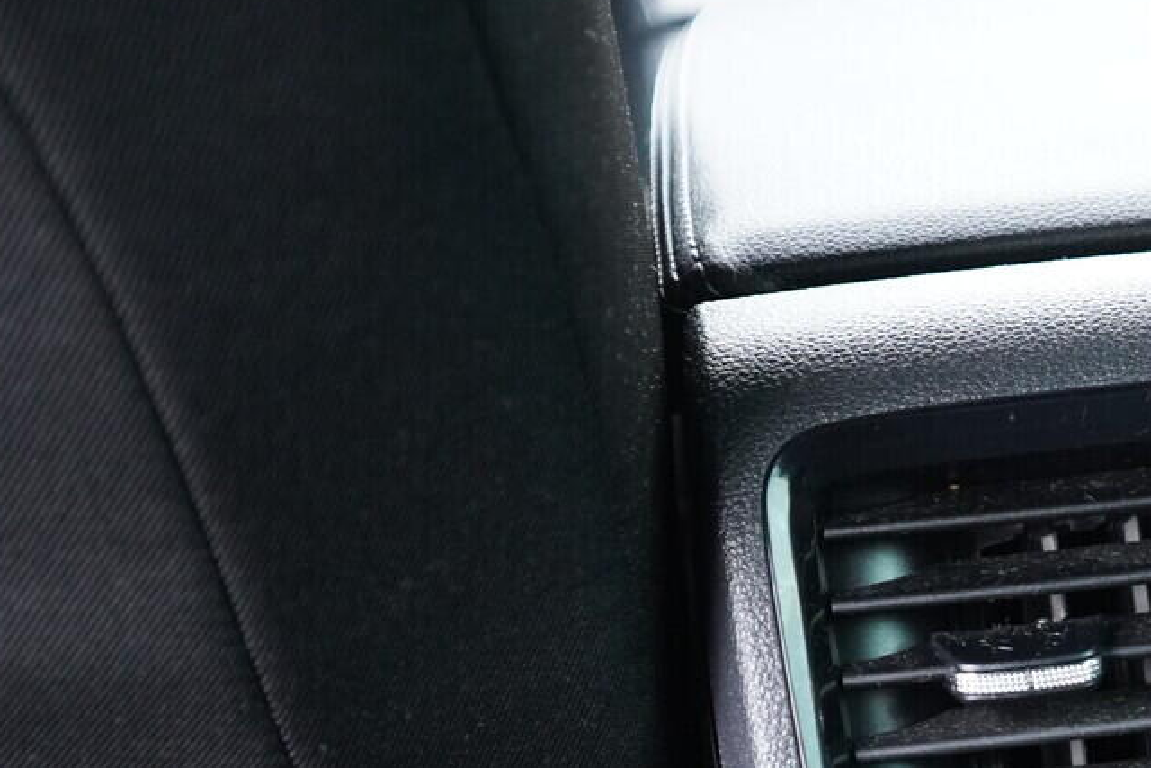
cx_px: 1243
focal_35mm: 81
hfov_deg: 23.6
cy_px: 851
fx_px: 2590
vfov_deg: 16.4
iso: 2000
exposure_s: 1/40
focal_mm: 24
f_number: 2.8
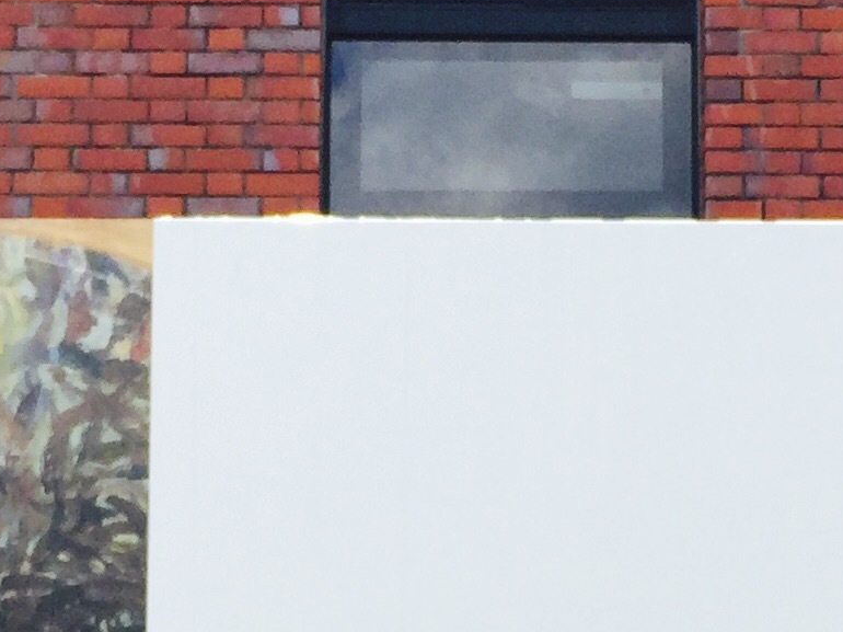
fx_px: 2994
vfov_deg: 12.0
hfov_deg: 16.0
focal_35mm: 123
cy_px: 430
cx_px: 455
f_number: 2.2
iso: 32
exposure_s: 1/1522
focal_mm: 4.15
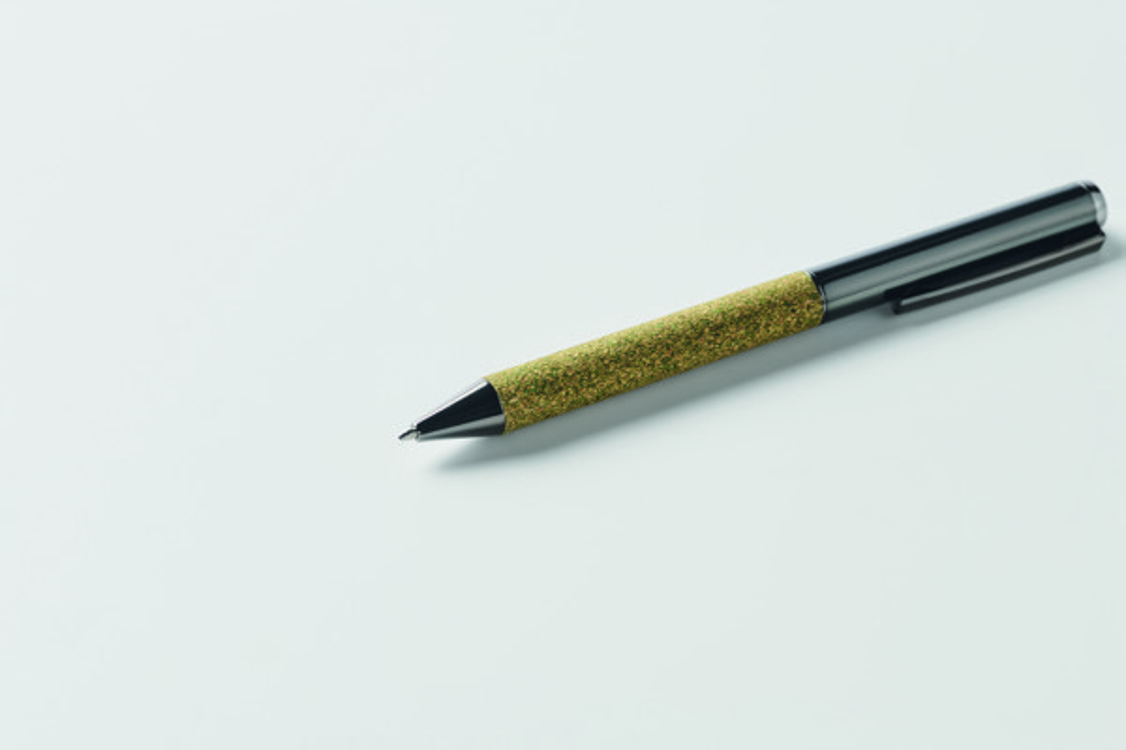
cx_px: 563
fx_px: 3284
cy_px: 375
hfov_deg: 19.5
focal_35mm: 105
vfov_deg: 13.0
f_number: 16
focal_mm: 105
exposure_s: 1/125
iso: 80
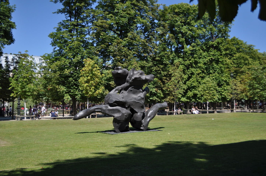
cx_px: 133
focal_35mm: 36
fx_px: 266
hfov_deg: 53.2
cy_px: 88
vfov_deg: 36.8
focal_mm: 24
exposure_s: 1/1250
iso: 200
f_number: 4
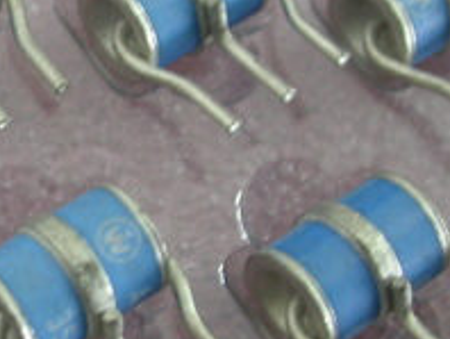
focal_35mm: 121
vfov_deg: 12.2
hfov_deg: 15.7
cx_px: -73
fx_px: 1575
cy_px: 78
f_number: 2.8
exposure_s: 1/4.6
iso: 100
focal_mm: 10
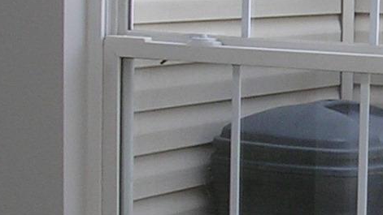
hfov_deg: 11.6
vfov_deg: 6.7
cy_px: 127
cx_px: 511
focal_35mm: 180
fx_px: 1828
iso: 50
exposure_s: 1/163
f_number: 2.8
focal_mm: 5.8
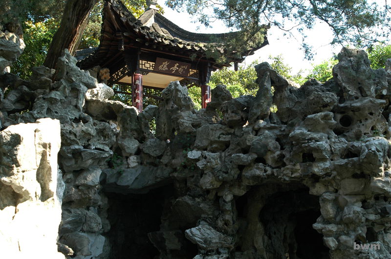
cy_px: 130
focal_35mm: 42
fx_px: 456
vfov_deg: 31.8
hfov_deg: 46.5
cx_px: 196
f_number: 8
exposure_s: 1/60
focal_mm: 28
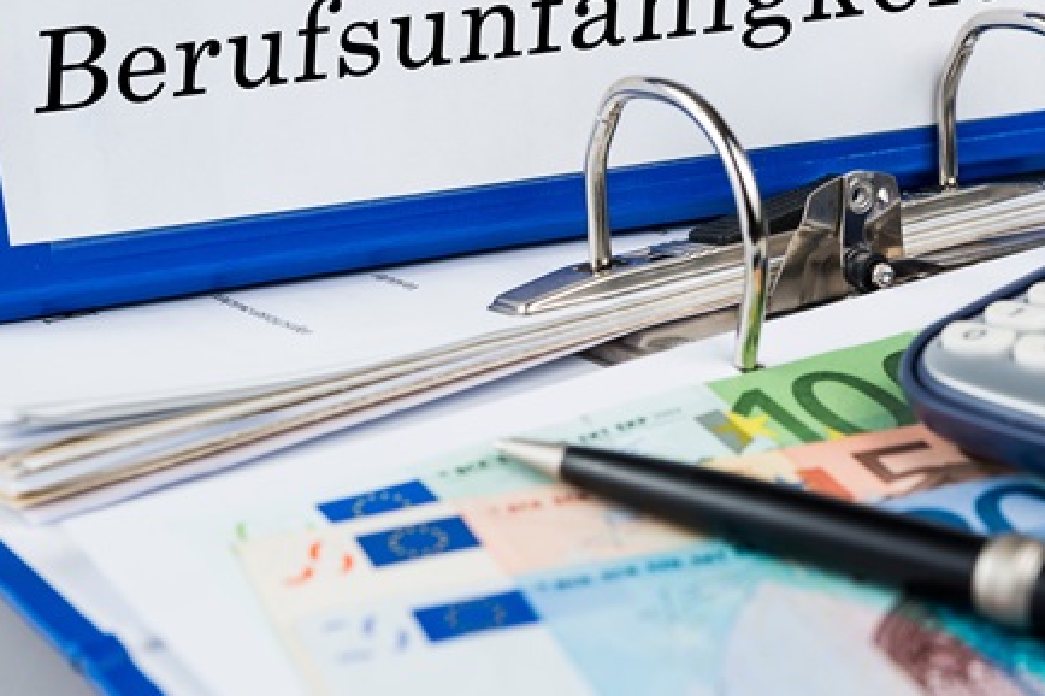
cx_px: 698
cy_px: 234
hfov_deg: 24.4
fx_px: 2408
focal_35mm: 83
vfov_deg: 16.4
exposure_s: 1/160
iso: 200
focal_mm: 60
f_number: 9
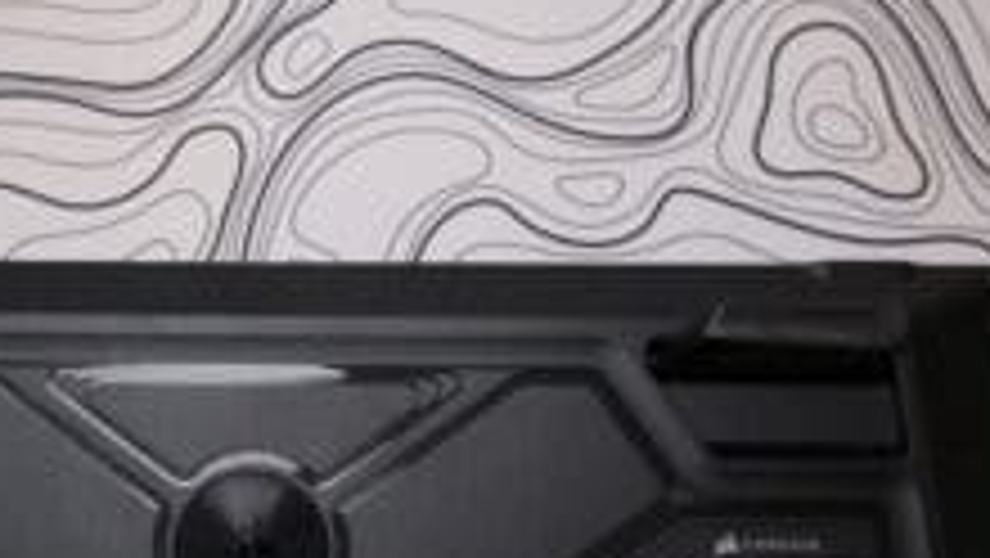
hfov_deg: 39.0
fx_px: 1366
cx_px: 274
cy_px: 558
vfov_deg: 22.2
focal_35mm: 52
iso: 3200
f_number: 8
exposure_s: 1/100
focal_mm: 18.5
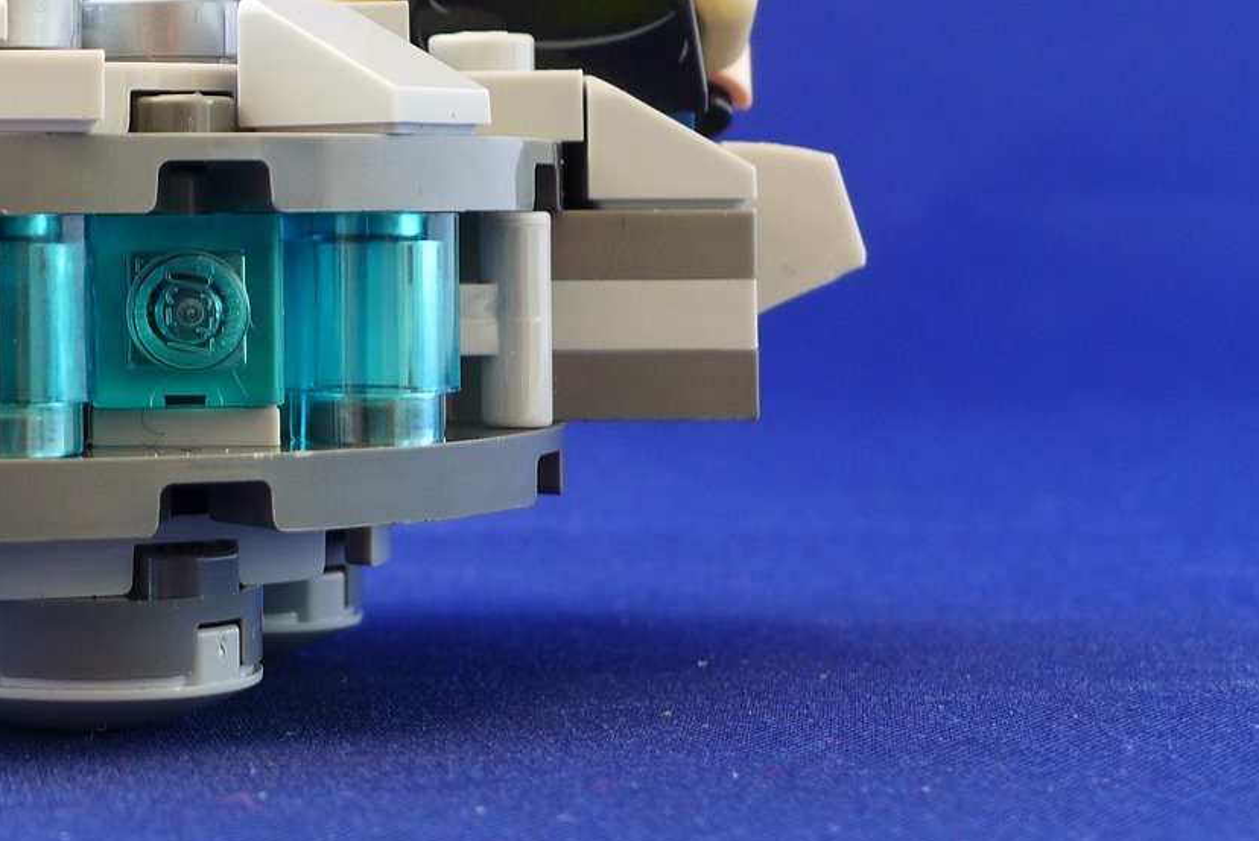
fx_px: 3989
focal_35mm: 114
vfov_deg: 11.9
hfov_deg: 17.4
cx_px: -76
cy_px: 56
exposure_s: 1/2
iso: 80
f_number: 4.5
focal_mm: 9.8
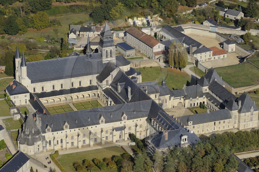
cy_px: 86
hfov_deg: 19.5
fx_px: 755
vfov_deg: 13.0
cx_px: 130
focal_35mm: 105
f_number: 11
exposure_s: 1/800
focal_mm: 105
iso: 400
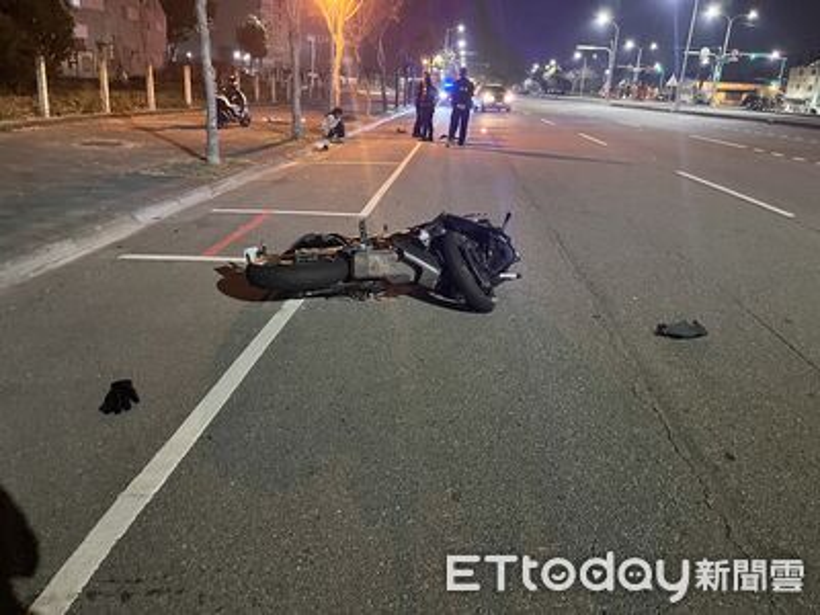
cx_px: 410
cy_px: 308
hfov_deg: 67.3
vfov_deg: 53.1
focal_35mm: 26
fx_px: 616
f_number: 1.6
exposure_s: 1/30
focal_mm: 5.1
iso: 1000
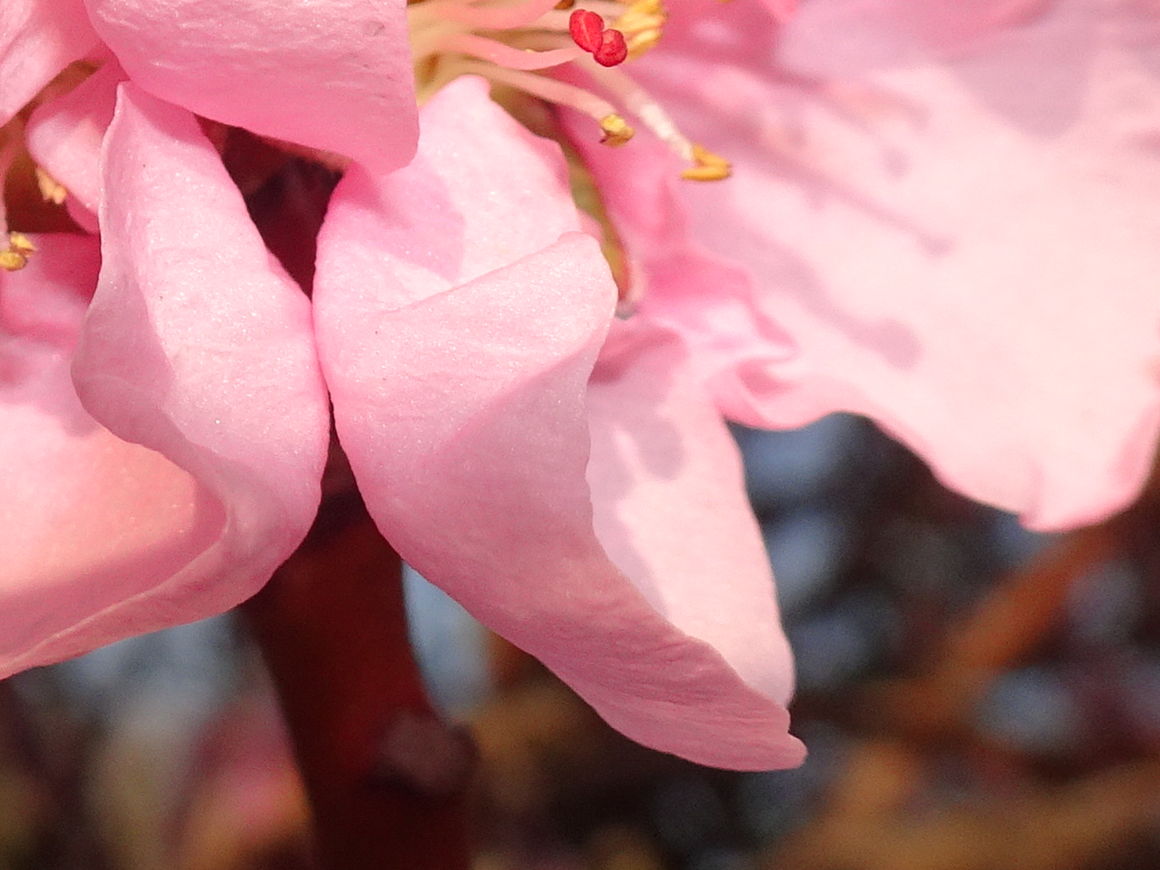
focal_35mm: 86
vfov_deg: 16.8
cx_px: -223
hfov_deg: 21.2
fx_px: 2882
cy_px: -13
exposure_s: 1/1000
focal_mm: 4.1
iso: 80
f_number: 3.5
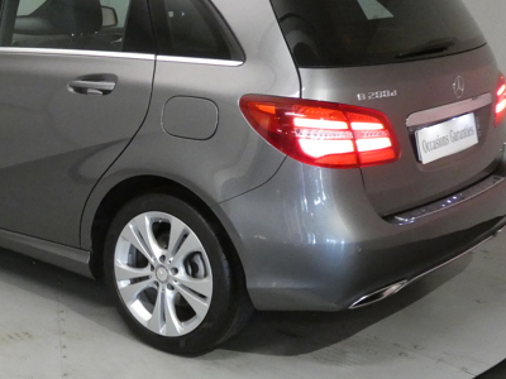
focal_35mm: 64
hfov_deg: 29.6
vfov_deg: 22.9
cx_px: 108
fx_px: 936
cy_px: 207
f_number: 3.4
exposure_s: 1/80
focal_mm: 5.8
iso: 1000
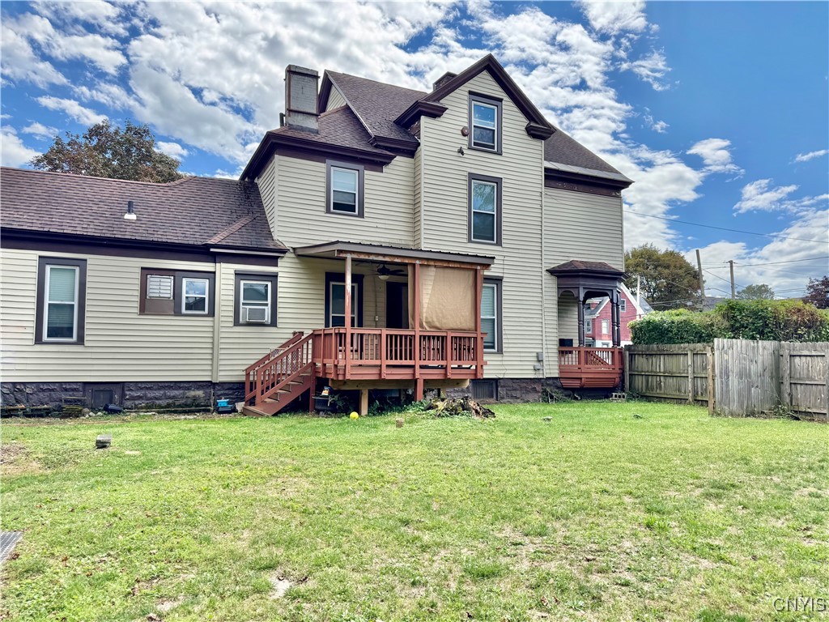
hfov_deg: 71.6
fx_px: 575
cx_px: 414
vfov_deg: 56.8
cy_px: 311
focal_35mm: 24
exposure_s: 1/2415
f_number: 1.78
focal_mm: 6.76
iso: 80
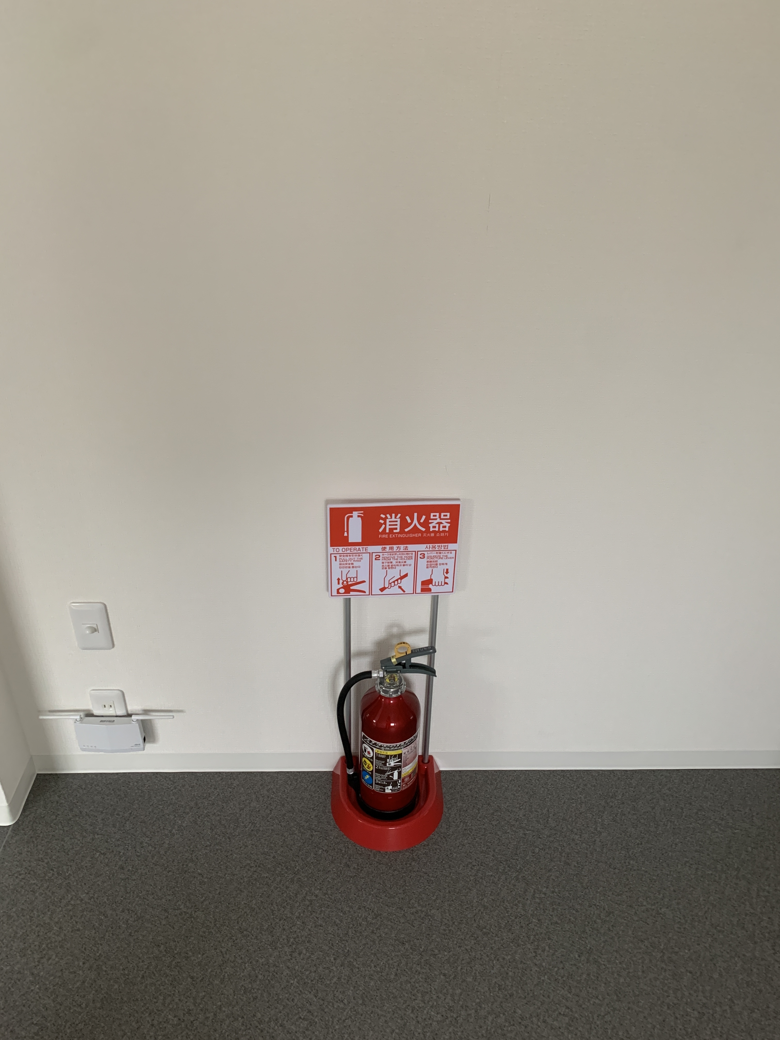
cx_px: 390
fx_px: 781
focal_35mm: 26
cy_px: 520
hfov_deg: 53.1
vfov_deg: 67.3
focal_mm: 4.25
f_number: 1.8
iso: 200
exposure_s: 1/60
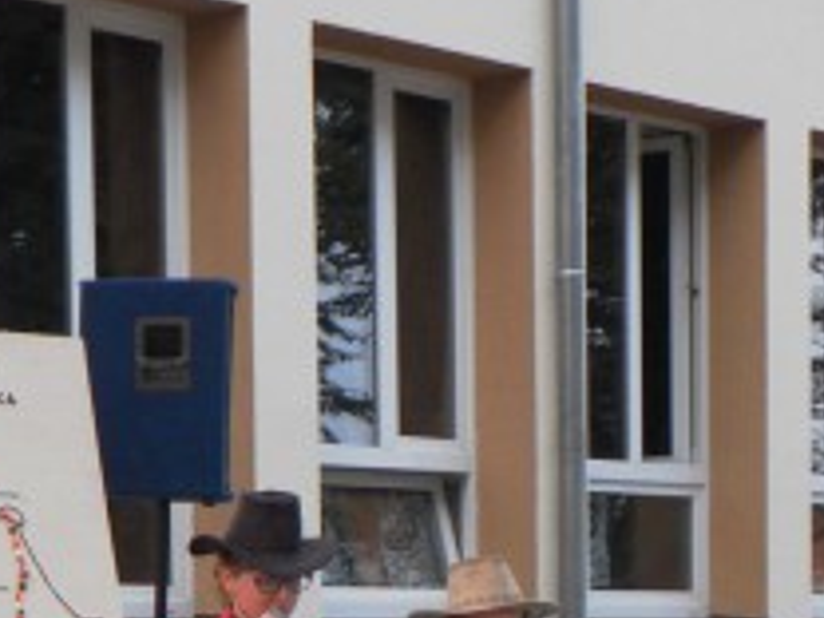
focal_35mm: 138
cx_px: 63
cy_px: 854
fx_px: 3285
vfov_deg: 10.5
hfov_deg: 14.1
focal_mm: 7.3
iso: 200
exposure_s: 1/30
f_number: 3.2
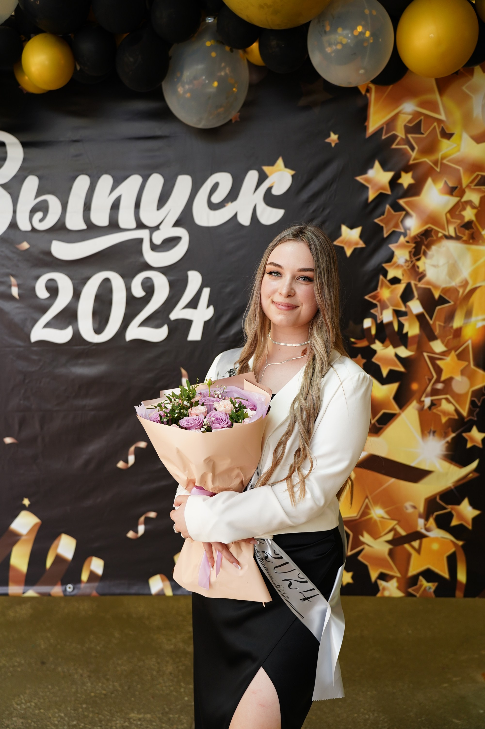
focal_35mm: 38
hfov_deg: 35.0
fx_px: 769
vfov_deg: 50.7
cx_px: 242
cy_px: 364
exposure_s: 1/160
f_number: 2.8
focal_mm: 38
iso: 320
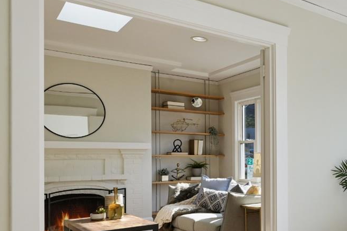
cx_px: 380
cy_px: 155
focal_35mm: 39
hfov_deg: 40.3
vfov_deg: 33.8
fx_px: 376
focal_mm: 17
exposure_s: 1/320
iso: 400
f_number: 11
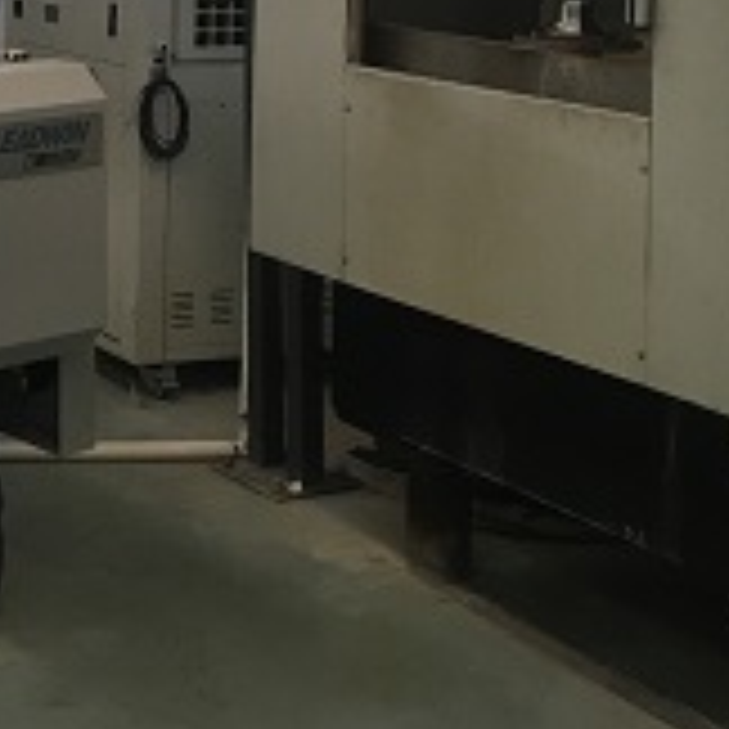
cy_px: -38
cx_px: -279
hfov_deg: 19.7
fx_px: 1882
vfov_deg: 21.0
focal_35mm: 79
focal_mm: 4.15
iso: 50
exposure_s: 1/33
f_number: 2.2
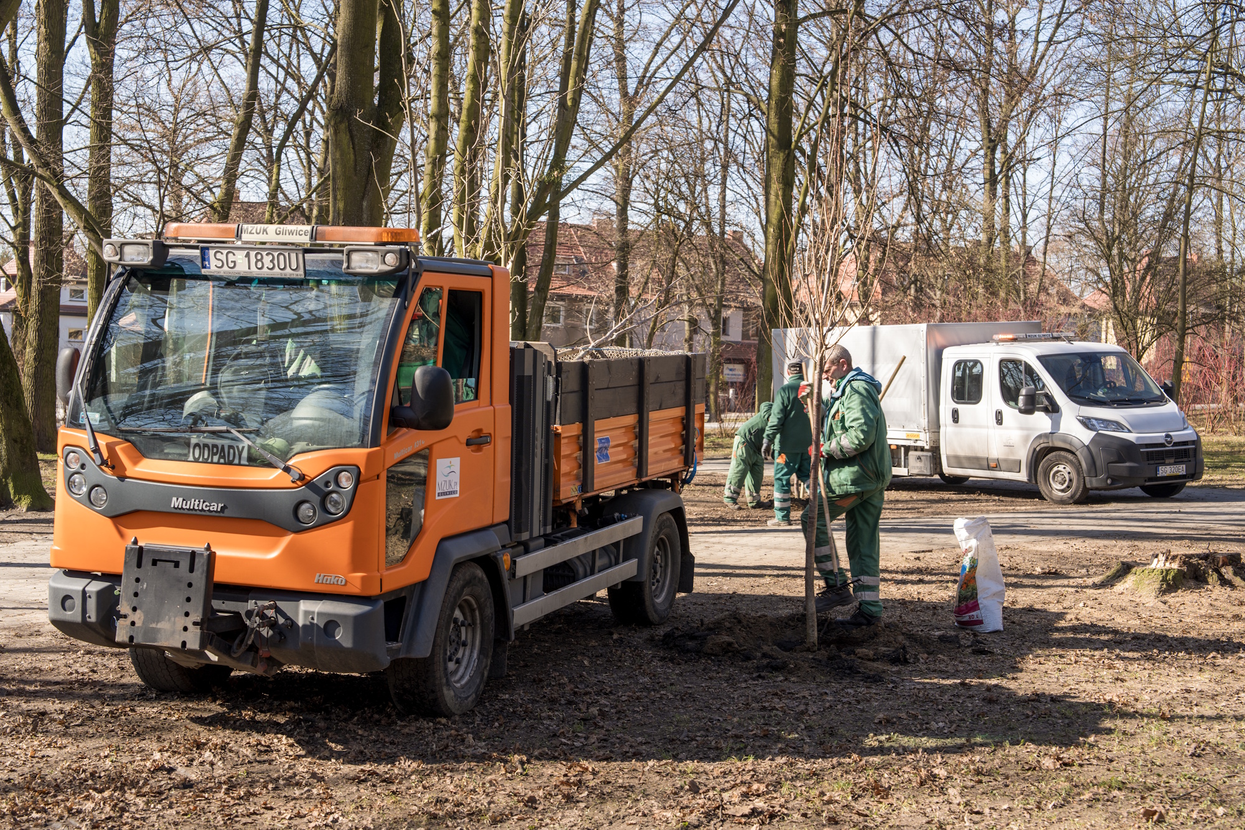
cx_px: 622
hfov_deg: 40.3
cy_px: 415
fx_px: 1694
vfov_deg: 27.5
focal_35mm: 49
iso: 125
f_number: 6.3
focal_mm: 49
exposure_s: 1/125
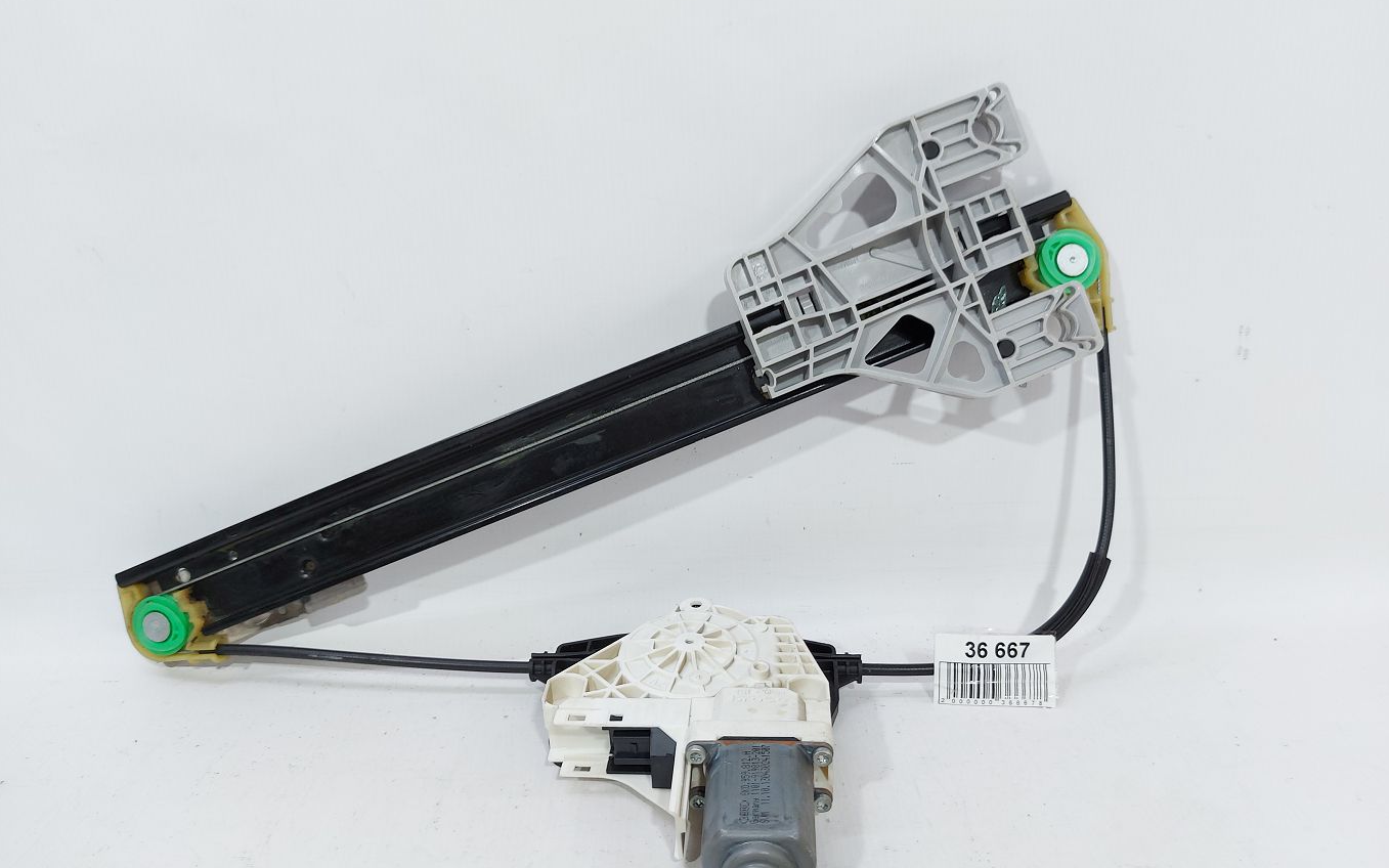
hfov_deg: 70.4
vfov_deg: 47.6
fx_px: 984
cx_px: 703
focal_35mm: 26
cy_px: 468
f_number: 1.8
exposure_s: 1/50
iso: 50
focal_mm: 5.23
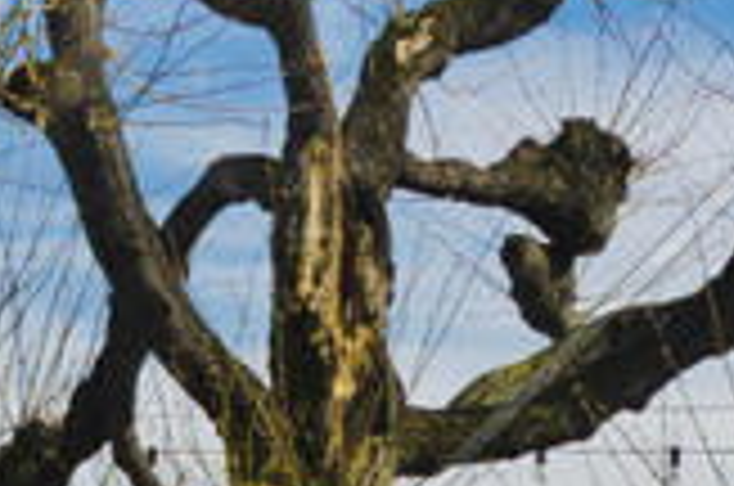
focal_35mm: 226
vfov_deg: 5.9
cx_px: 0
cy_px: 914
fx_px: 4599
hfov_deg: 9.1
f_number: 8
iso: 100
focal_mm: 28
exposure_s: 1/250
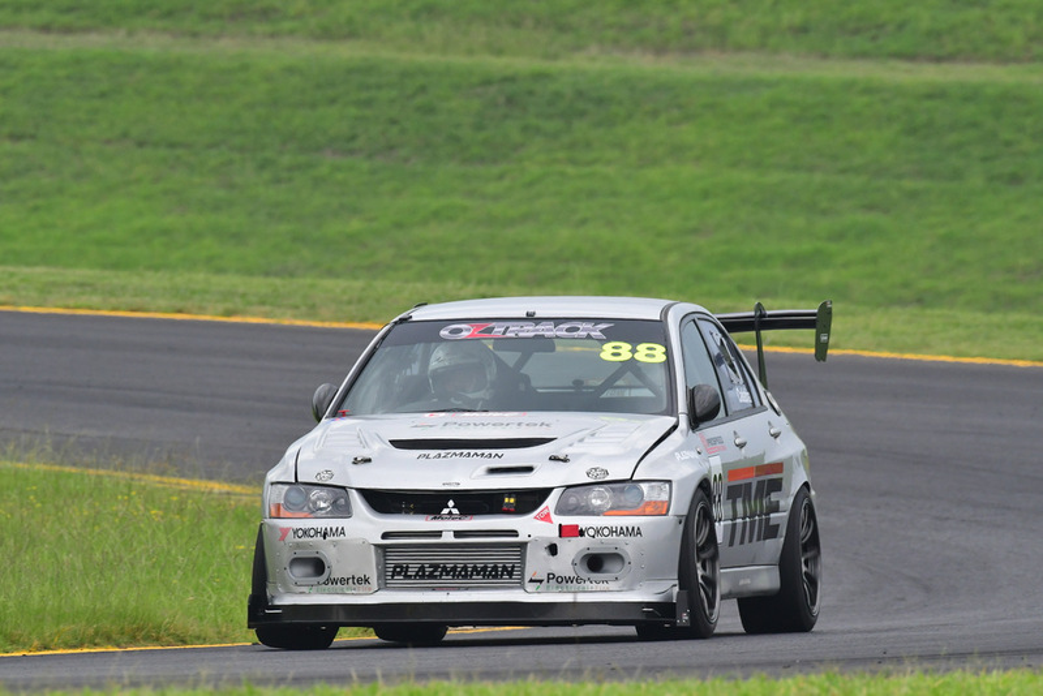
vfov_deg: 2.2
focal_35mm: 630
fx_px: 18258
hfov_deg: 3.3
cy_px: 348
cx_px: 522
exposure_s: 1/640
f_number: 10
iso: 1000
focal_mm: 420
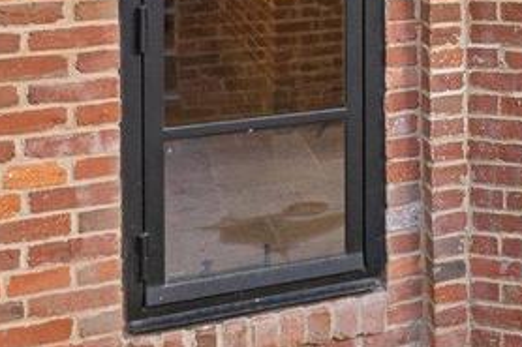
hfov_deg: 21.1
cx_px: 760
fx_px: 1203
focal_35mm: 83
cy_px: -147
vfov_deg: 15.4
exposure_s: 1/160
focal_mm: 16
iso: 400
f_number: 4
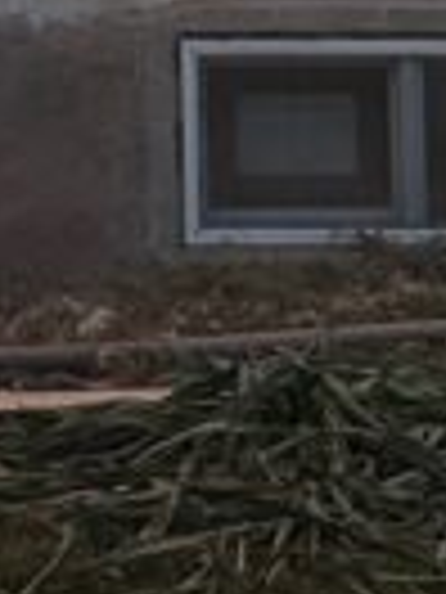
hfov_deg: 3.6
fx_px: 6906
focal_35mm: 402
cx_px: -910
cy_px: -1102
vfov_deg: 4.7
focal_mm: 5.96
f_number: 1.6
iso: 40
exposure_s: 1/1984
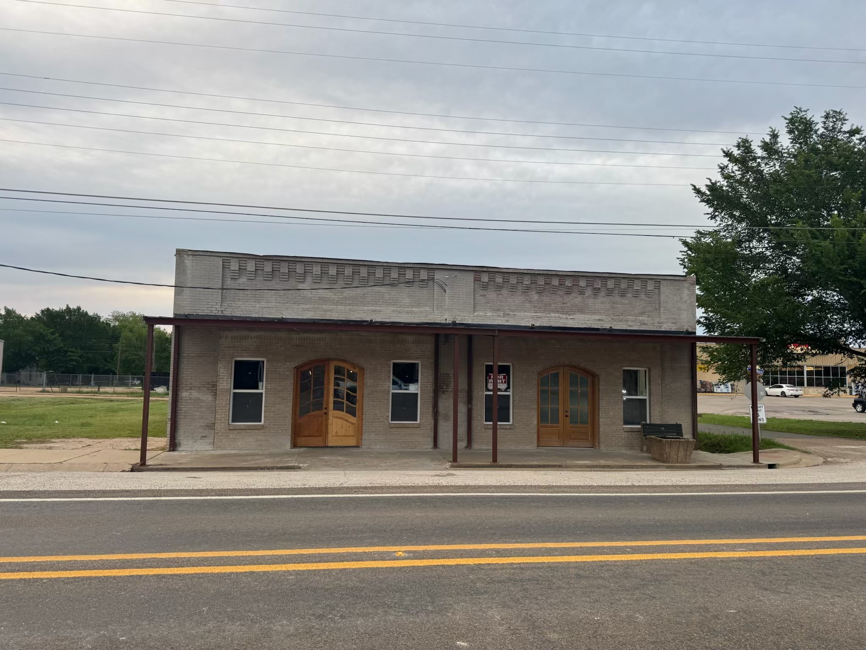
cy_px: 325
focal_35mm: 24
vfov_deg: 56.8
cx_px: 433
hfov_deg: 71.6
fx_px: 600
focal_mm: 6.76
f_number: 1.78
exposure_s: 1/159
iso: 64
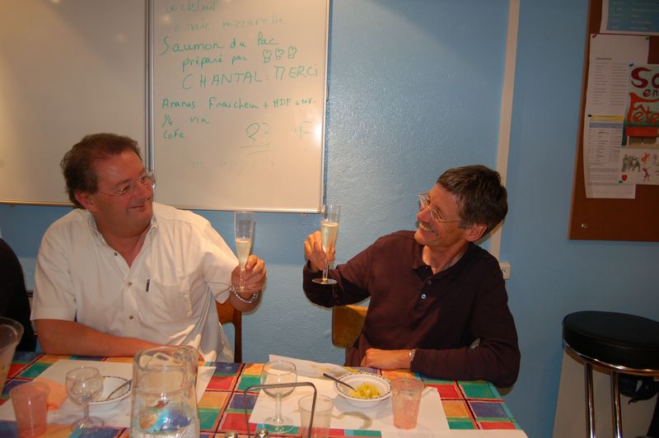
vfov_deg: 47.9
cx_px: 330
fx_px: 494
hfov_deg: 67.4
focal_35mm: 27
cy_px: 219
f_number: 3.5
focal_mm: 18
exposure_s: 1/60
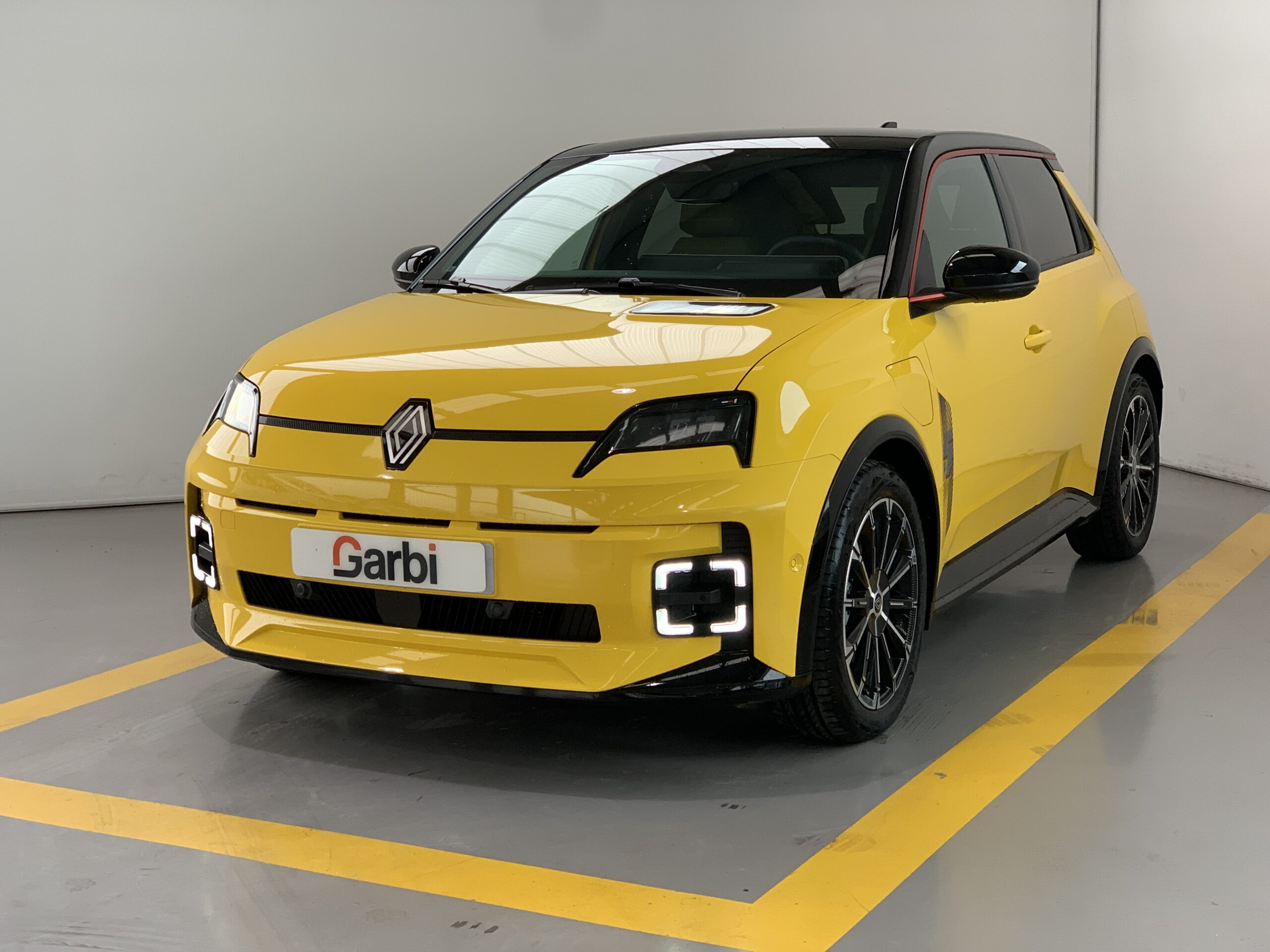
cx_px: 635
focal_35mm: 52
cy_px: 476
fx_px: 1908
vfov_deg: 28.0
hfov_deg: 36.8
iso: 100
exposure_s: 1/122
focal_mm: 6
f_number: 2.4
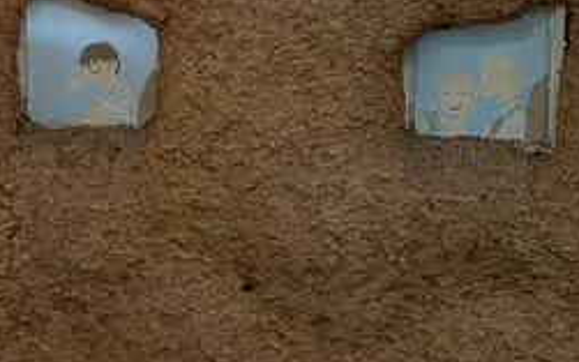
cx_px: 422
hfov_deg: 25.3
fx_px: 1278
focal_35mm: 81
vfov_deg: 16.0
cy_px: 46
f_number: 1.7
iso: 35
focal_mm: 4.53
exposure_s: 1/150
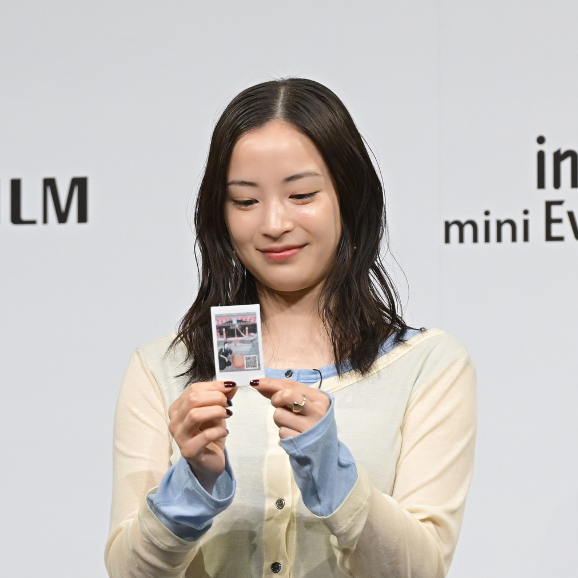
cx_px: 225
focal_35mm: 484
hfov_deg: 3.6
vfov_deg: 3.6
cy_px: 333
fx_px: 9143
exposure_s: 1/400
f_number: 5.6
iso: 3200
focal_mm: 200
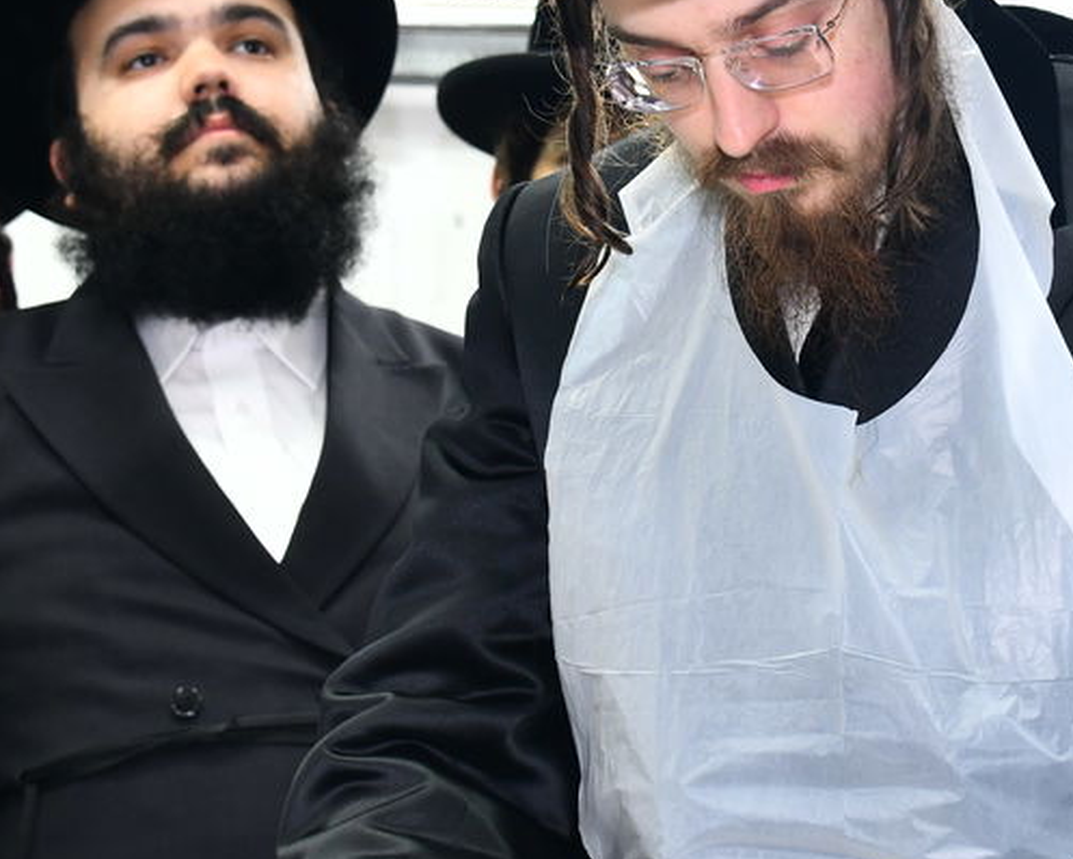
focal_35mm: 111
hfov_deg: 17.3
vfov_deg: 13.9
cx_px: 697
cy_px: 374
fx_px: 3526
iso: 640
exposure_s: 1/125
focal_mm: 42
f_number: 5
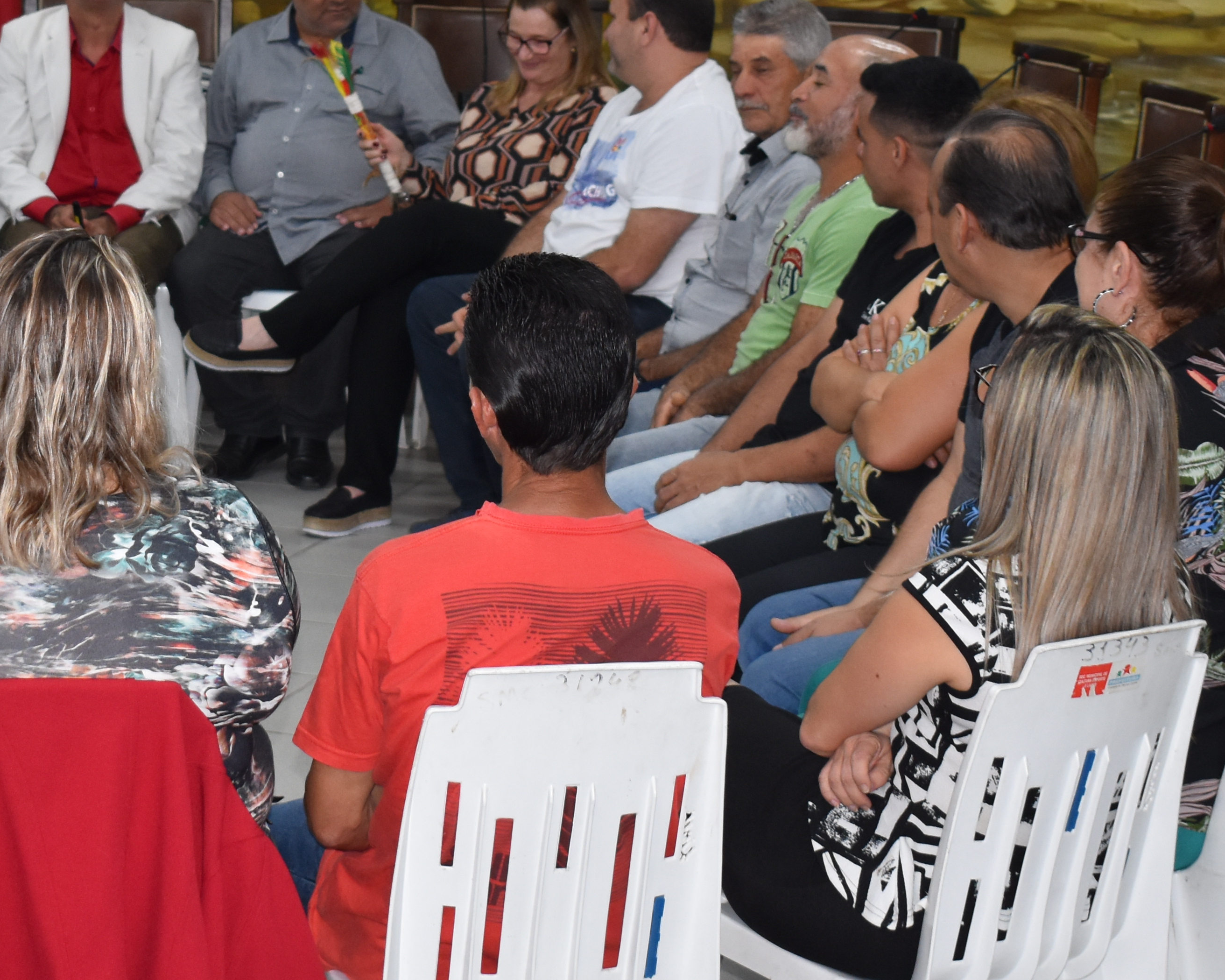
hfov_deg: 18.5
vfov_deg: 14.9
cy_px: 393
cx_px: 284
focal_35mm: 103
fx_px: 3734
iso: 800
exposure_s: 1/80
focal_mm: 32
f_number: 4.5
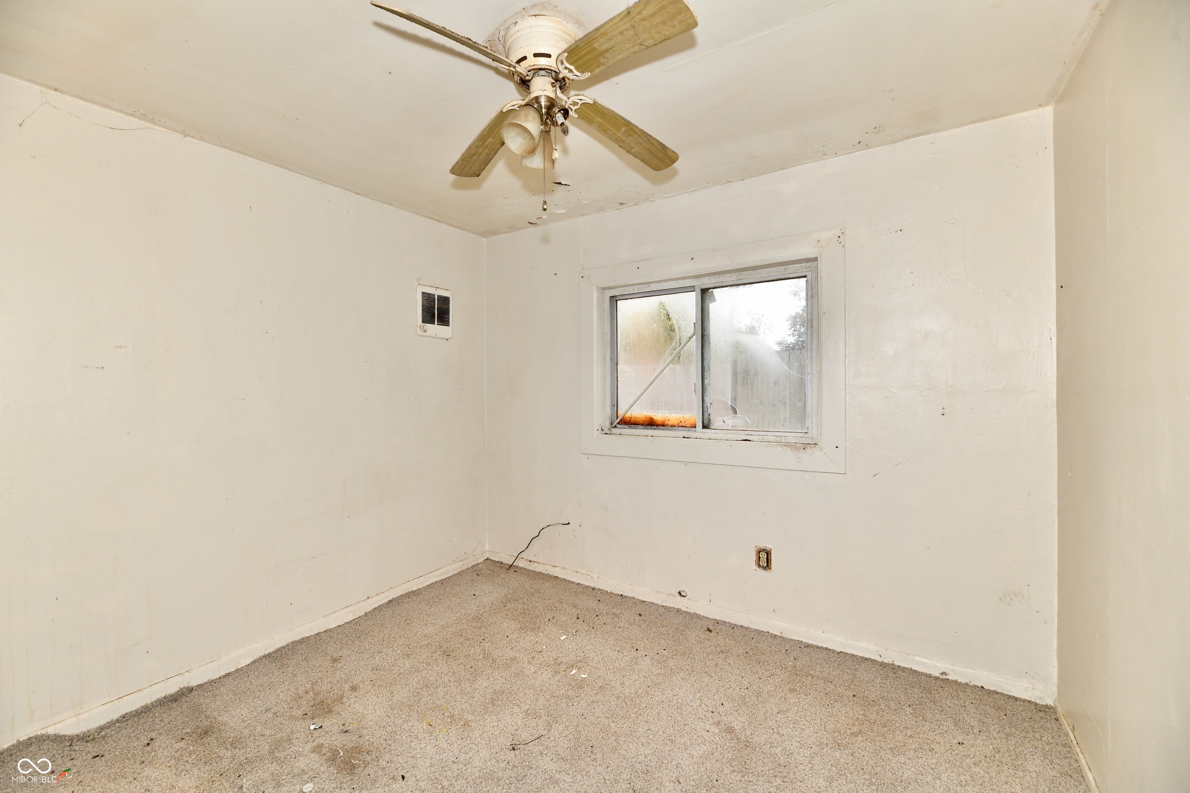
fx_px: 463
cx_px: 595
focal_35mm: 14
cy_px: 396
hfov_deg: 104.3
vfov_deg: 81.2
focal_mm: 14
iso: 800
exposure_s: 1/60
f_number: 7.1
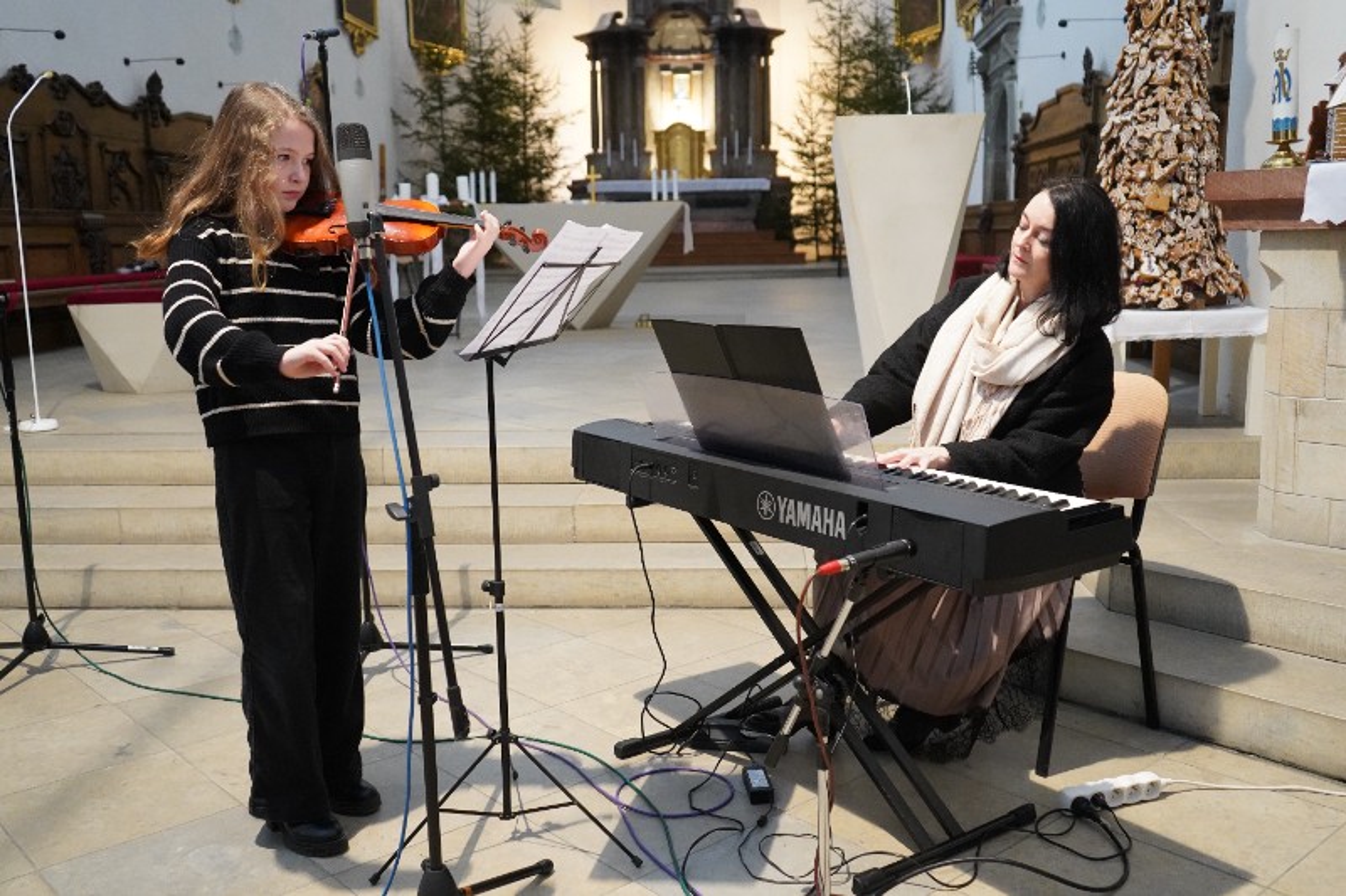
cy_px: 448
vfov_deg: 40.0
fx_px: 1233
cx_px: 673
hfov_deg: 57.2
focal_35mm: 33
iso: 8000
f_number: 4
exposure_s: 1/100
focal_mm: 33
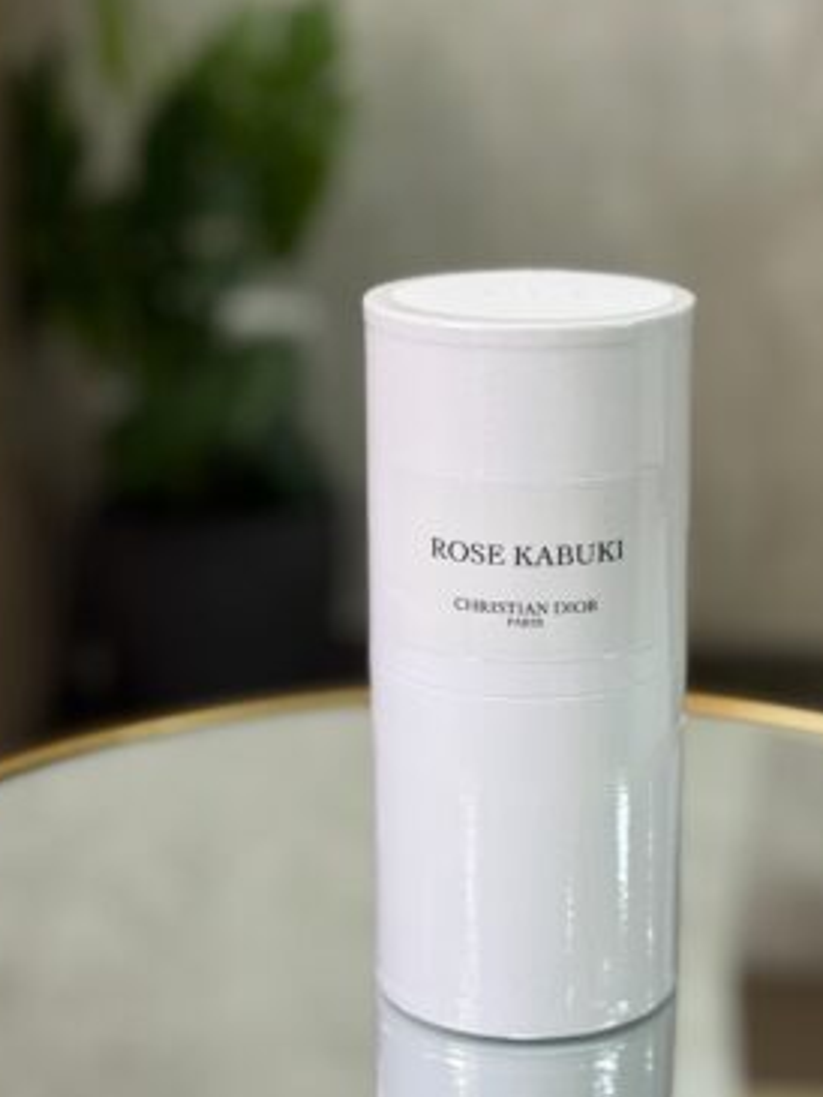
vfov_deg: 27.8
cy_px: 573
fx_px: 2218
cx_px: 508
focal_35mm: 70
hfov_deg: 21.0
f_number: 1.78
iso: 80
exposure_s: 1/122
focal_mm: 6.76
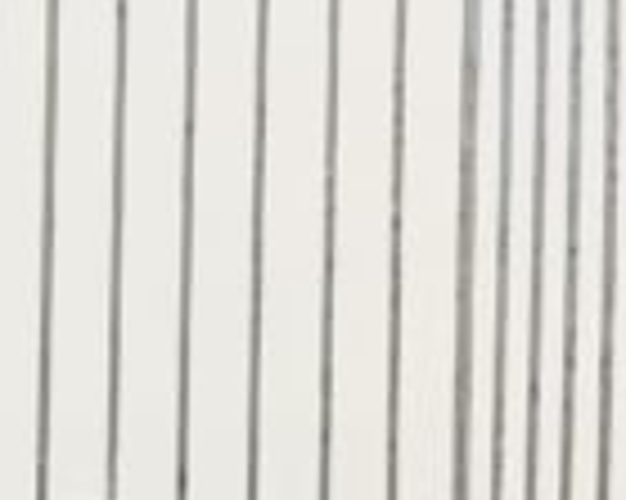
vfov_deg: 12.9
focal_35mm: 117
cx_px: -374
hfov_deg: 15.0
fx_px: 2166
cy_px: 572
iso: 64
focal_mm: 4.2
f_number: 1.6
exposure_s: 1/121
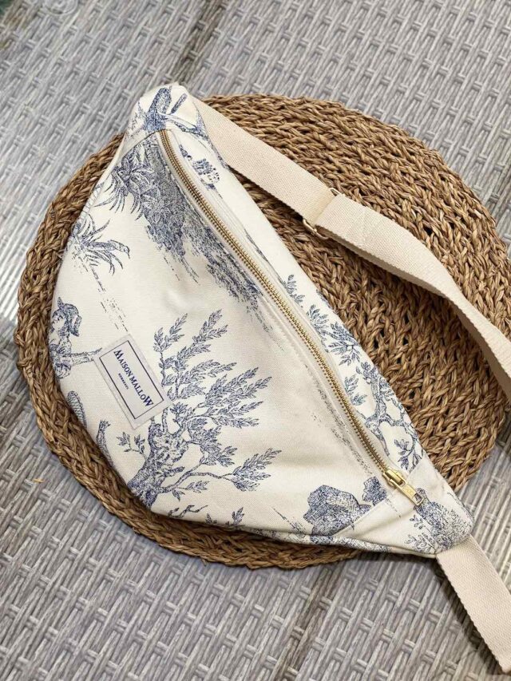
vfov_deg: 36.8
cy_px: 340
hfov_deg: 28.0
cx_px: 256
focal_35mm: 52
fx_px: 1023
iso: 20
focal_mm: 6
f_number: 2
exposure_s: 1/361
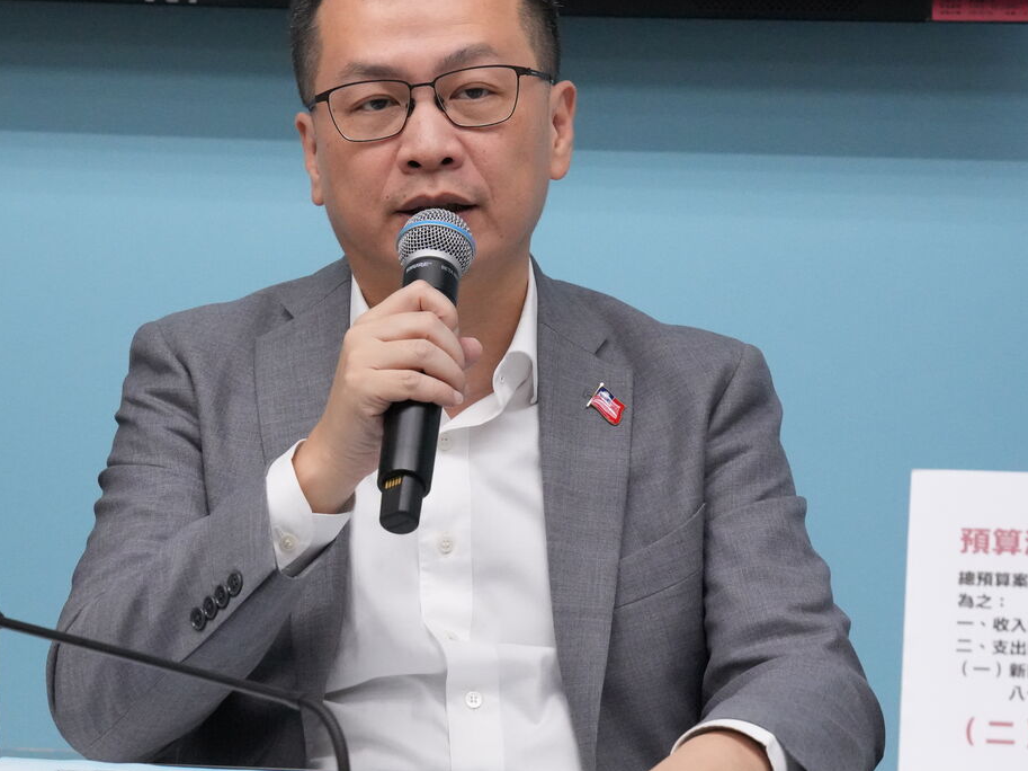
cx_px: 408
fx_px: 5284
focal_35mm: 178
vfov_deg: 8.3
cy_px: 344
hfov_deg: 11.1
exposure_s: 1/320
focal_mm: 88
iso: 5000
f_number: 5.6
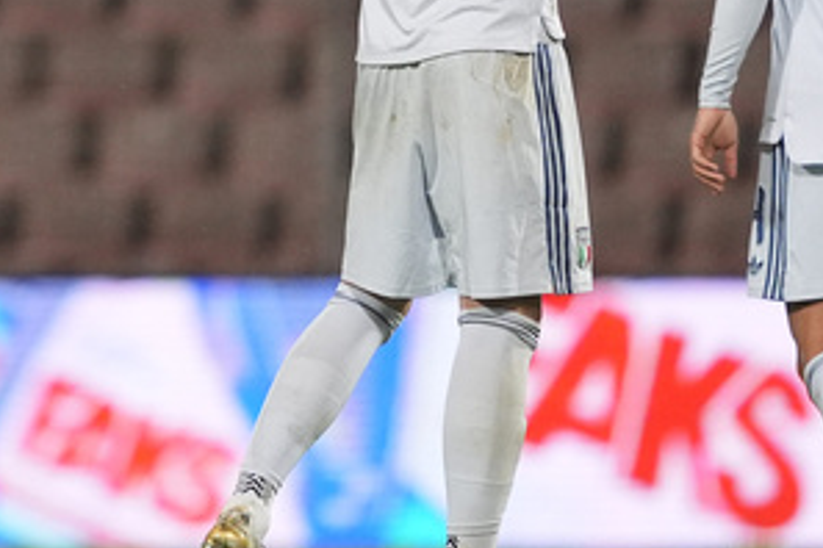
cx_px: -213
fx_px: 31546
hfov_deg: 1.5
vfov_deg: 1.0
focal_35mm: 1380
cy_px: -180
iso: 2500
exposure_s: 1/1250
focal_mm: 400
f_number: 2.8
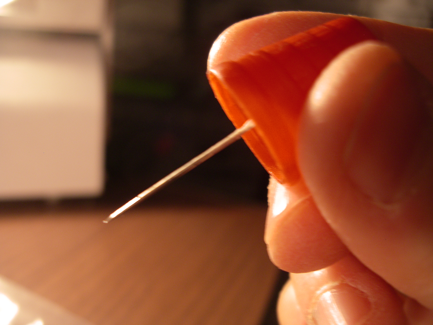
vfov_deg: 38.7
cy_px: 162
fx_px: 463
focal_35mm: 37
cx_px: 216
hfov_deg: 50.1
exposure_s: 1/40
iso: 200
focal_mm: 7.8
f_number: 2.8
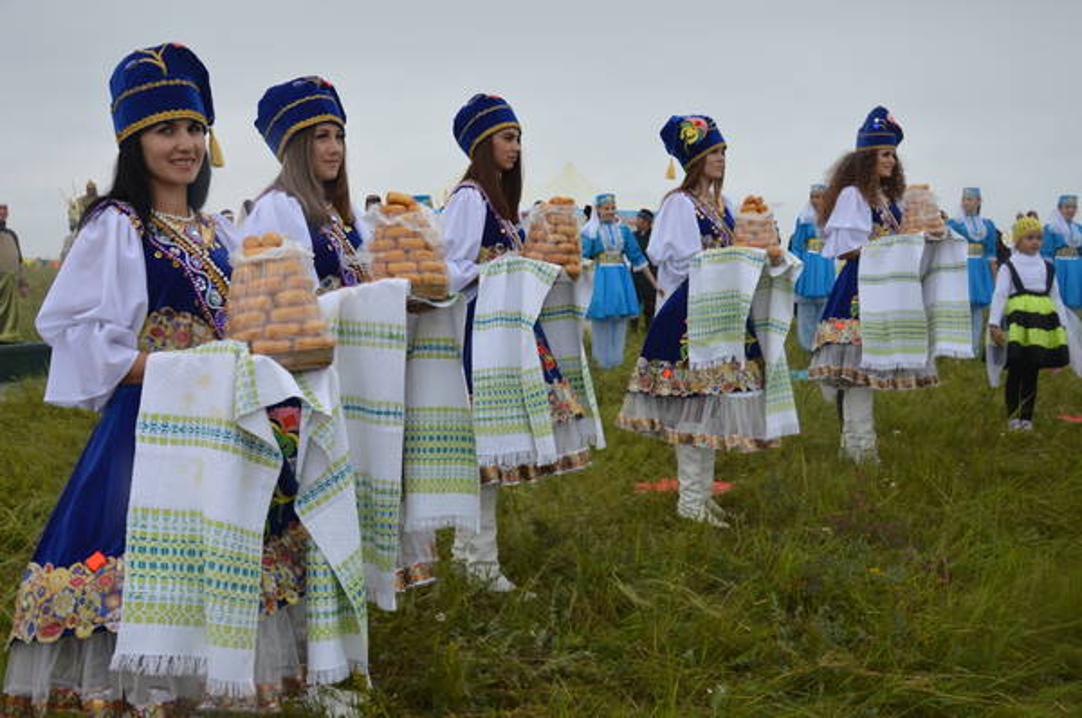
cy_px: 359
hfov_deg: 51.4
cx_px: 541
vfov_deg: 35.4
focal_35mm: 38
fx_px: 1125
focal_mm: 25
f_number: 5.6
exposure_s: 1/125
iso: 125
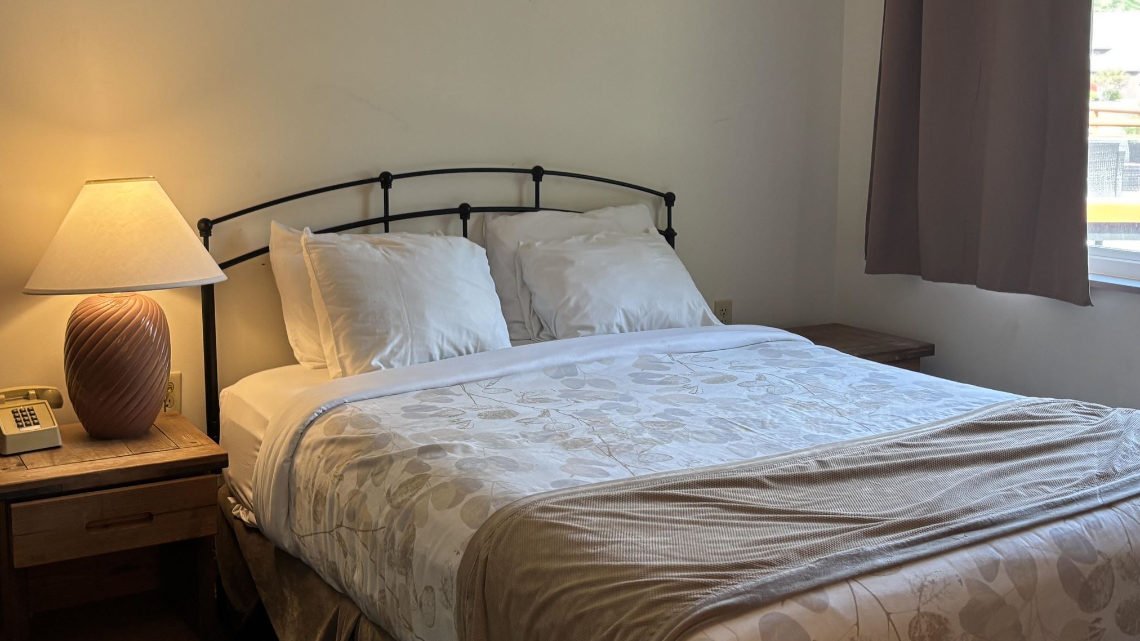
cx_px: 610
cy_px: 248
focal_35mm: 43
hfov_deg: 47.3
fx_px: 1300
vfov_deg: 27.6
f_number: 1.6
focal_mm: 5.96
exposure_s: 1/60
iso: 125
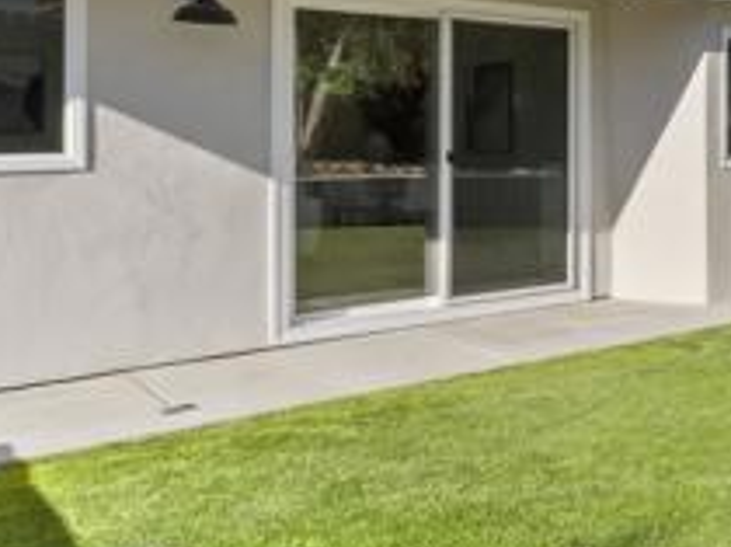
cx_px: 815
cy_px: 115
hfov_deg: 34.6
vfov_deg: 30.1
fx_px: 991
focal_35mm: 47
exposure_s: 1/50
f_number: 22
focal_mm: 16
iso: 500
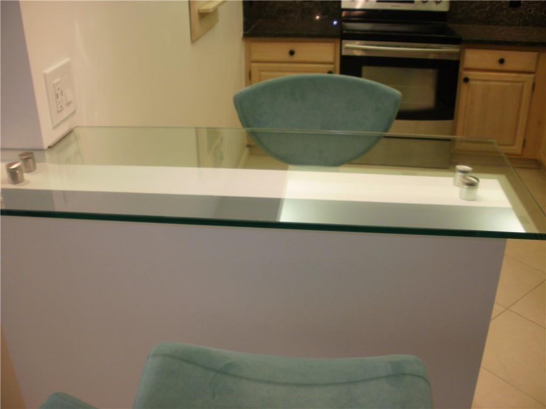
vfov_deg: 39.7
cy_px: 204
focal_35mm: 36
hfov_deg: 51.4
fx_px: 568
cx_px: 273
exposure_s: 1/30
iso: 125
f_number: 3.5
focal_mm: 6.3
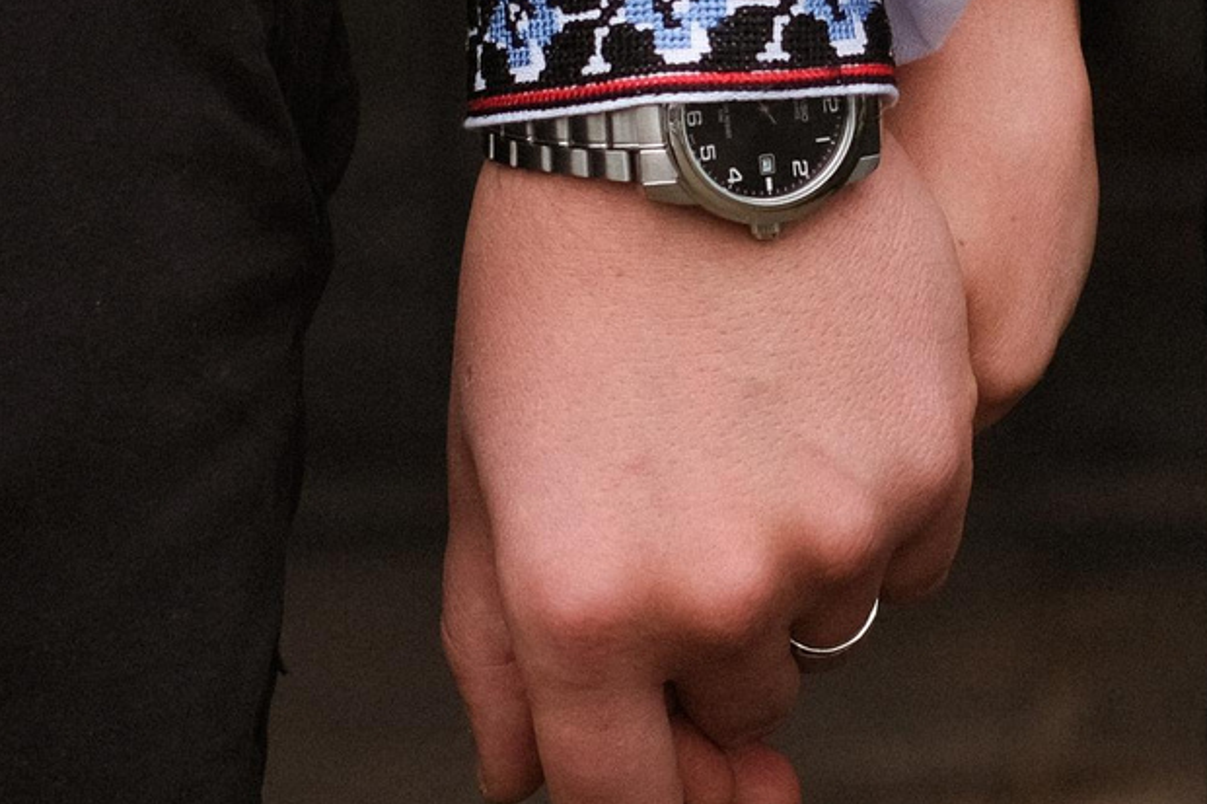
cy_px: 13
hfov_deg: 9.4
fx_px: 7340
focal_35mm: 219
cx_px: 816
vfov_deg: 6.3
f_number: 2.8
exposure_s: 1/125
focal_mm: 35
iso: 160
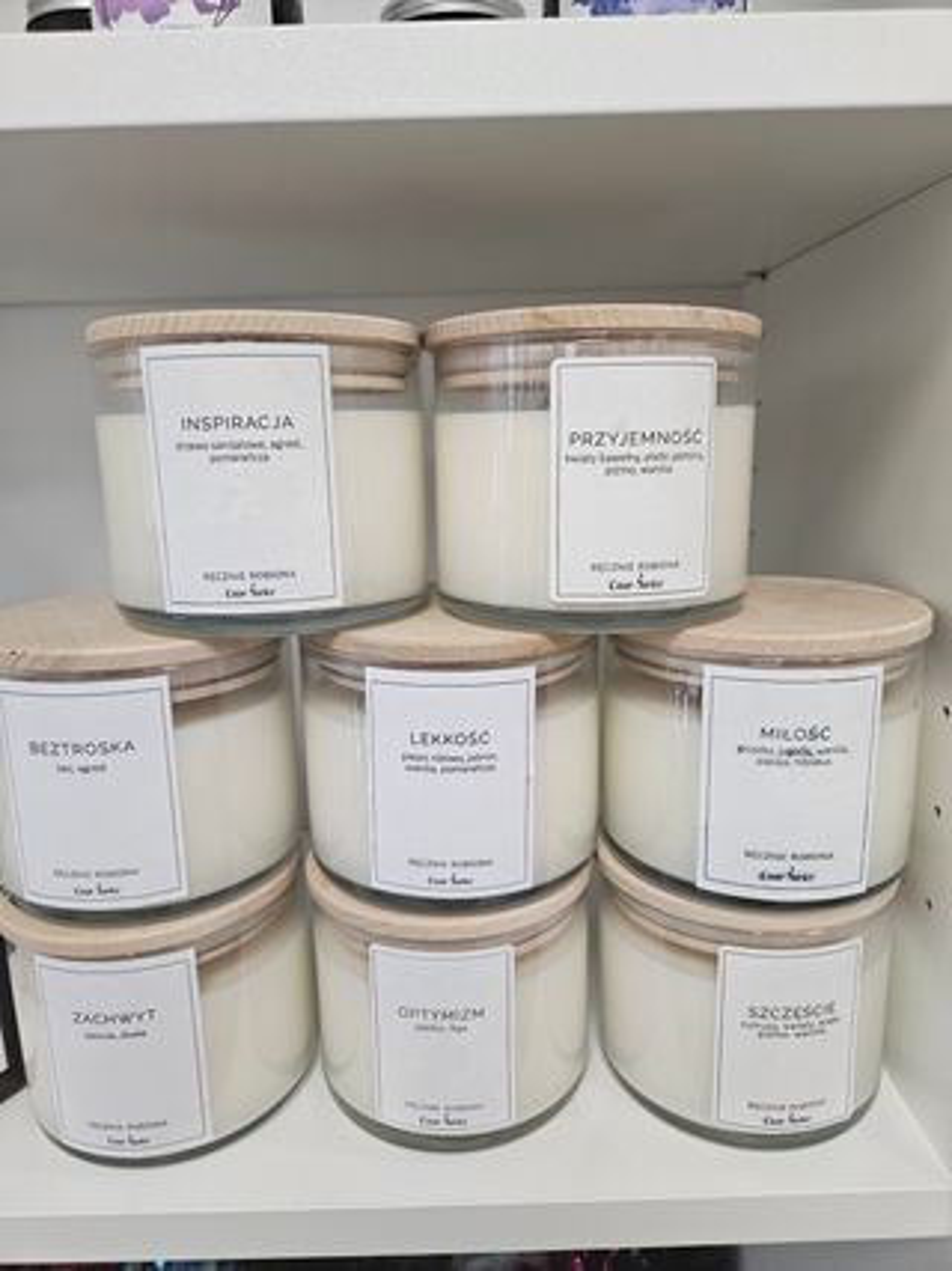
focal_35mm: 23
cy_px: 636
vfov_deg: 73.9
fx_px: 844
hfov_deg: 58.9
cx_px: 476
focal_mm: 5.4
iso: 160
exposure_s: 1/190
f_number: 1.8
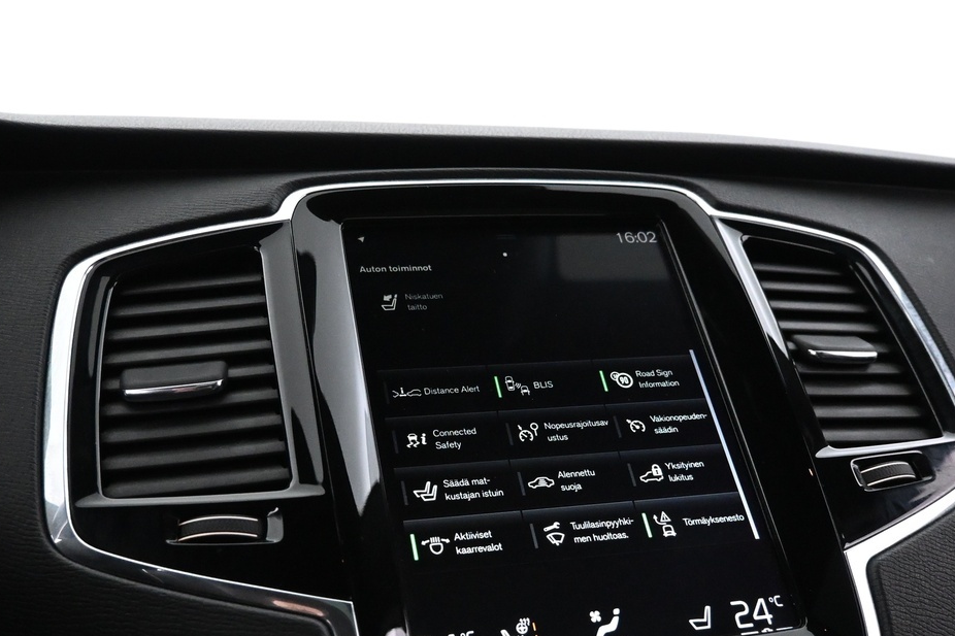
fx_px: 1114
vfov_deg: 31.8
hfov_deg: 46.4
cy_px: 392
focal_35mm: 42
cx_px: 473
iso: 4000
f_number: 3.5
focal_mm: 16
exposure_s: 1/50
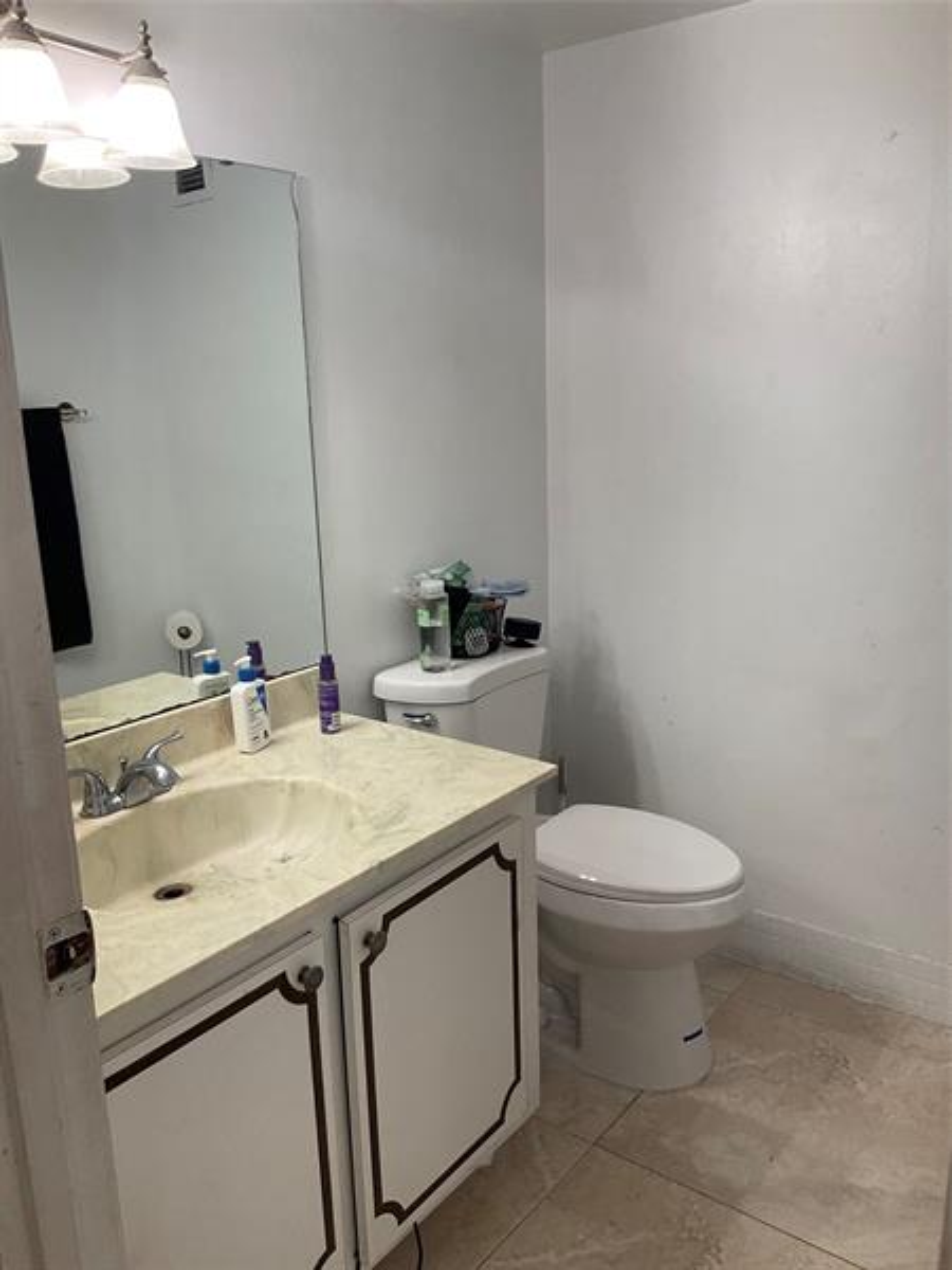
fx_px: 1063
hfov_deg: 48.2
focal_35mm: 29
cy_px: 635
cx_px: 476
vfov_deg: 61.7
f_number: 1.8
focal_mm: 3
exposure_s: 1/120
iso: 40
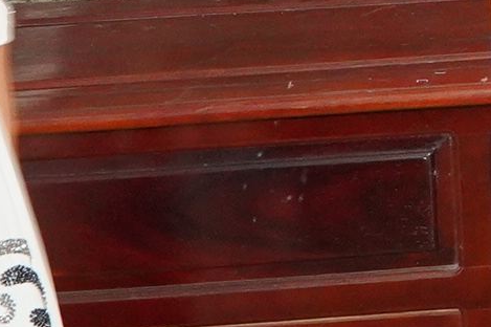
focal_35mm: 202
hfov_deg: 9.0
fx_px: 2756
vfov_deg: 6.4
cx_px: 1246
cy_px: -465
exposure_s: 1/60
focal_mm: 21
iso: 2000
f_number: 8
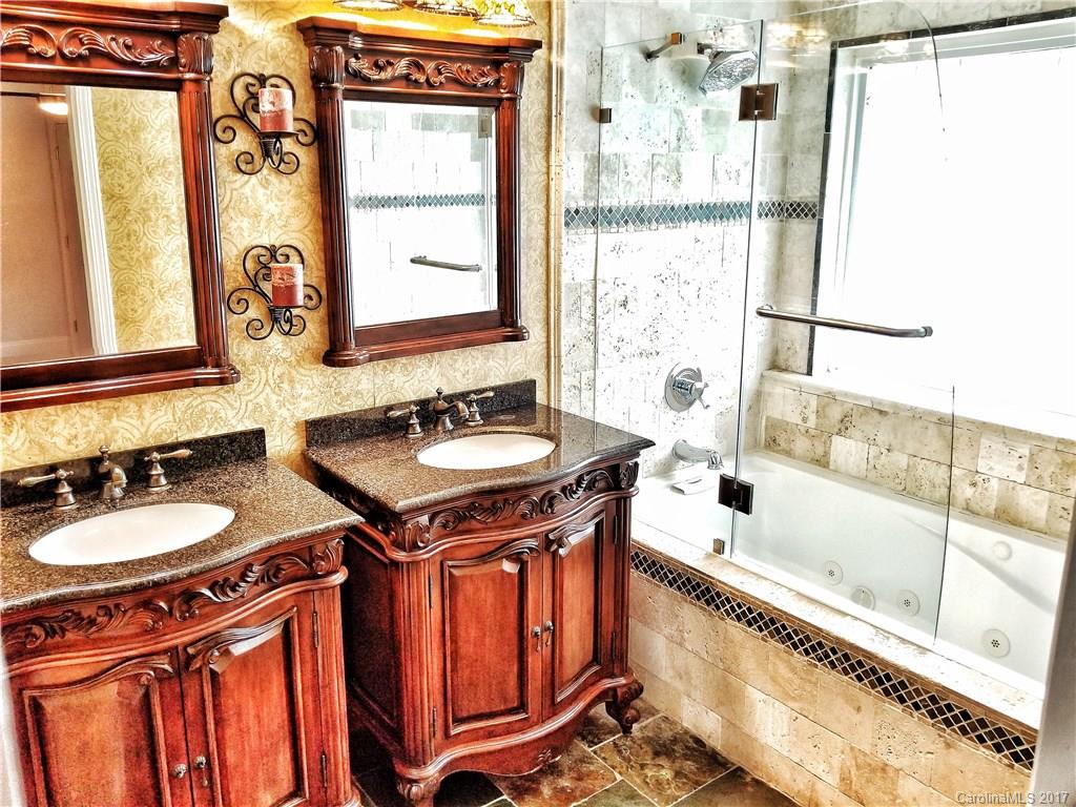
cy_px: 404
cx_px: 538
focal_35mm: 26
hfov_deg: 67.3
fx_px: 808
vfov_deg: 53.1
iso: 200
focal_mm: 4.25
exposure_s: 1/60
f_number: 1.7
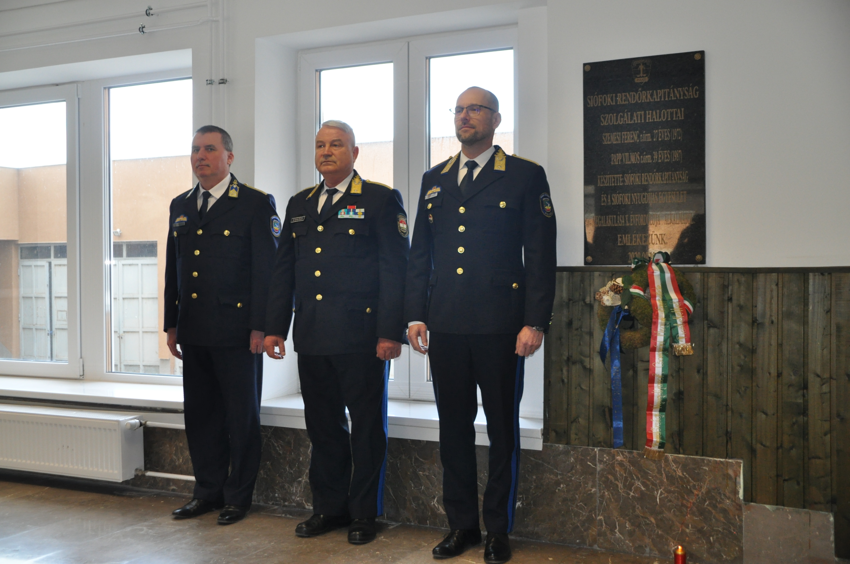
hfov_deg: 46.4
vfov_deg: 31.8
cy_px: 282
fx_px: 990
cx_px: 425
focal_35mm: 42
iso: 1000
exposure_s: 1/200
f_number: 5
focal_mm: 28
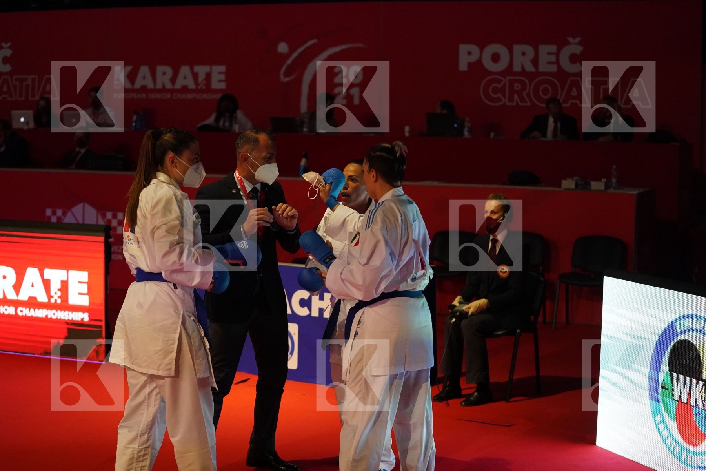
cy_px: 236
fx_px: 1373
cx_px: 353
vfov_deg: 19.5
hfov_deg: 28.8
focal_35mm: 70
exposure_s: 1/1000
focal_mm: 70
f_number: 2.8
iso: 6400
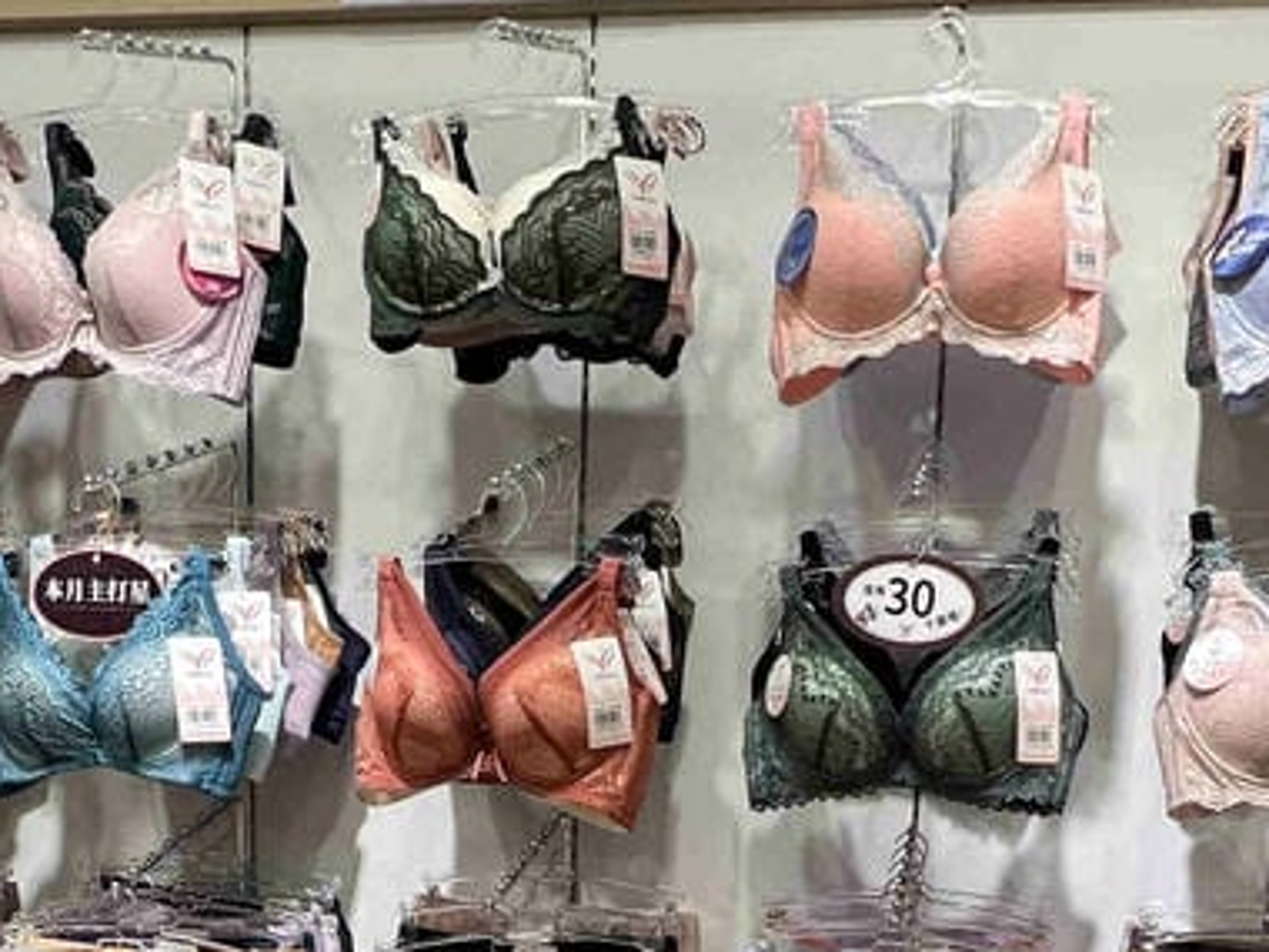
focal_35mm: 41
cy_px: 1102
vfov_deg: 30.5
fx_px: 1503
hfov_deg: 45.7
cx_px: 708
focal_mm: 1.57
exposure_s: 1/120
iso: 160
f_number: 1.8
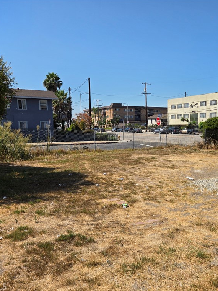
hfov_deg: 44.1
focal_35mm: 31
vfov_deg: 58.4
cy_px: 145
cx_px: 161
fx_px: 260
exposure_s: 1/2359
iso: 25
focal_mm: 5.4
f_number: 1.8
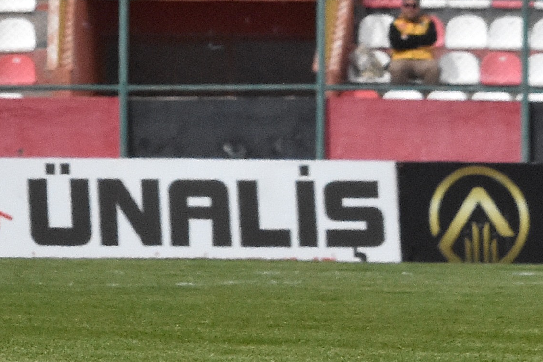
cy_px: -222
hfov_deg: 2.2
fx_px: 13908
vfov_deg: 1.5
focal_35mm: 922
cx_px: -274
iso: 1600
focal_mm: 116
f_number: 13
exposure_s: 1/4000
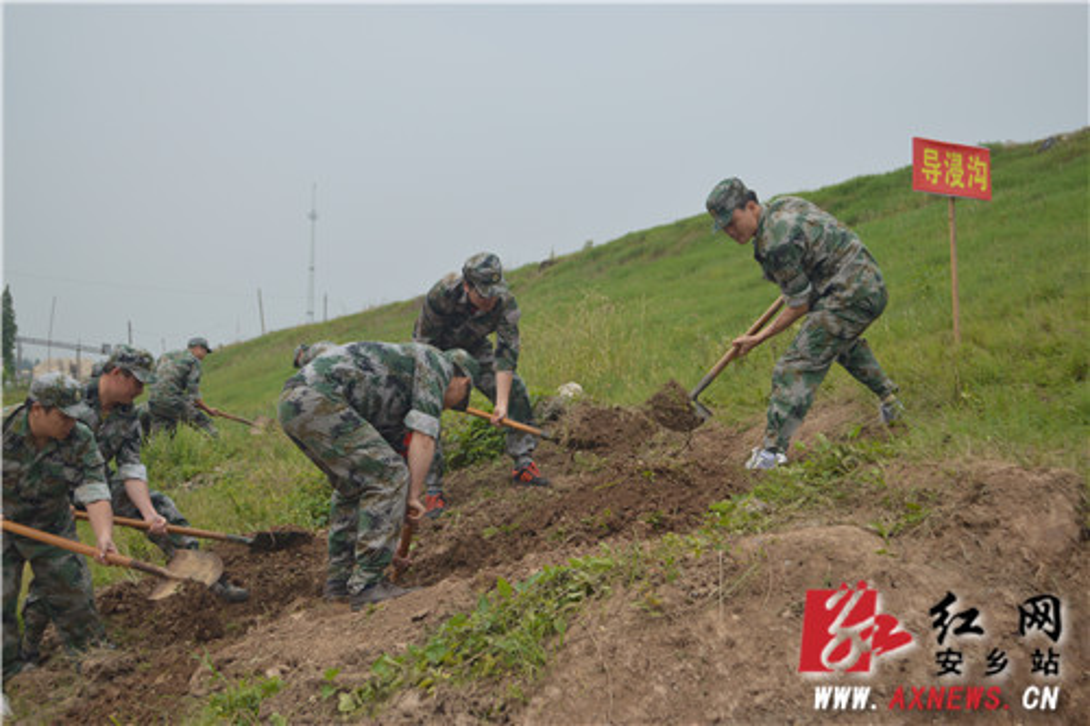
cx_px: 545
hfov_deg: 43.6
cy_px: 363
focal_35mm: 45
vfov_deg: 29.8
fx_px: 1362
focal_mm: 30
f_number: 4.5
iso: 100
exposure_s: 1/400
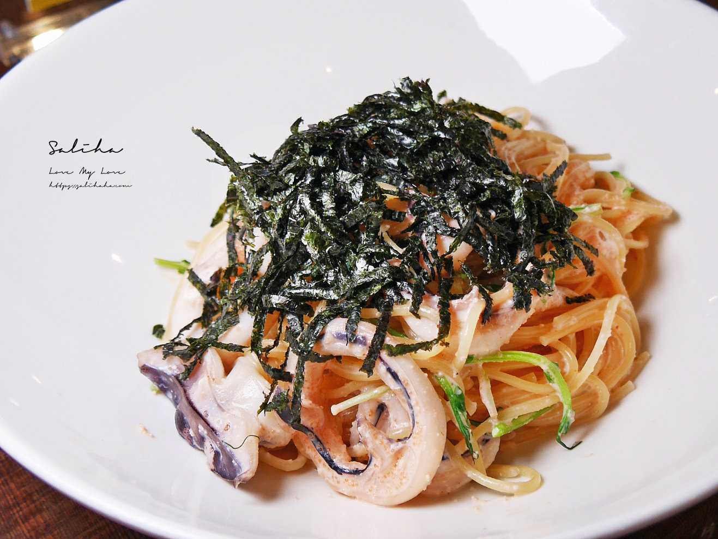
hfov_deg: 34.3
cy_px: 270
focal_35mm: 56
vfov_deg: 26.1
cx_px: 359
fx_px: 1162
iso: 200
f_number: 3.5
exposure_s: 1/80
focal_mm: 14
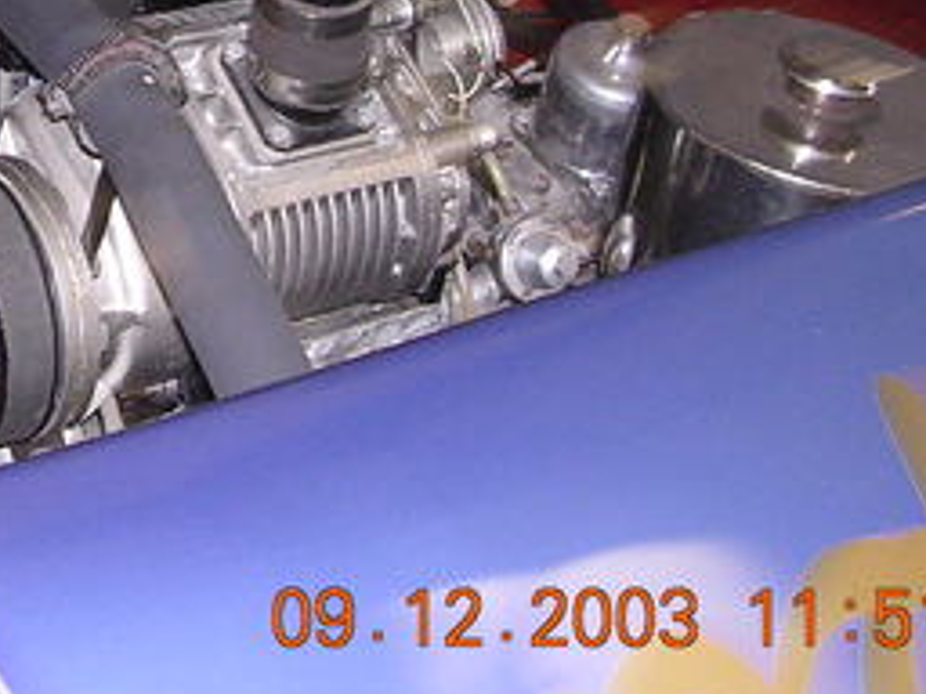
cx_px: -105
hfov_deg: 19.7
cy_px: -69
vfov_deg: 15.2
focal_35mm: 95
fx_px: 2541
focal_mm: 5.8
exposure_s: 1/60.1
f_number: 2.8
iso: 283
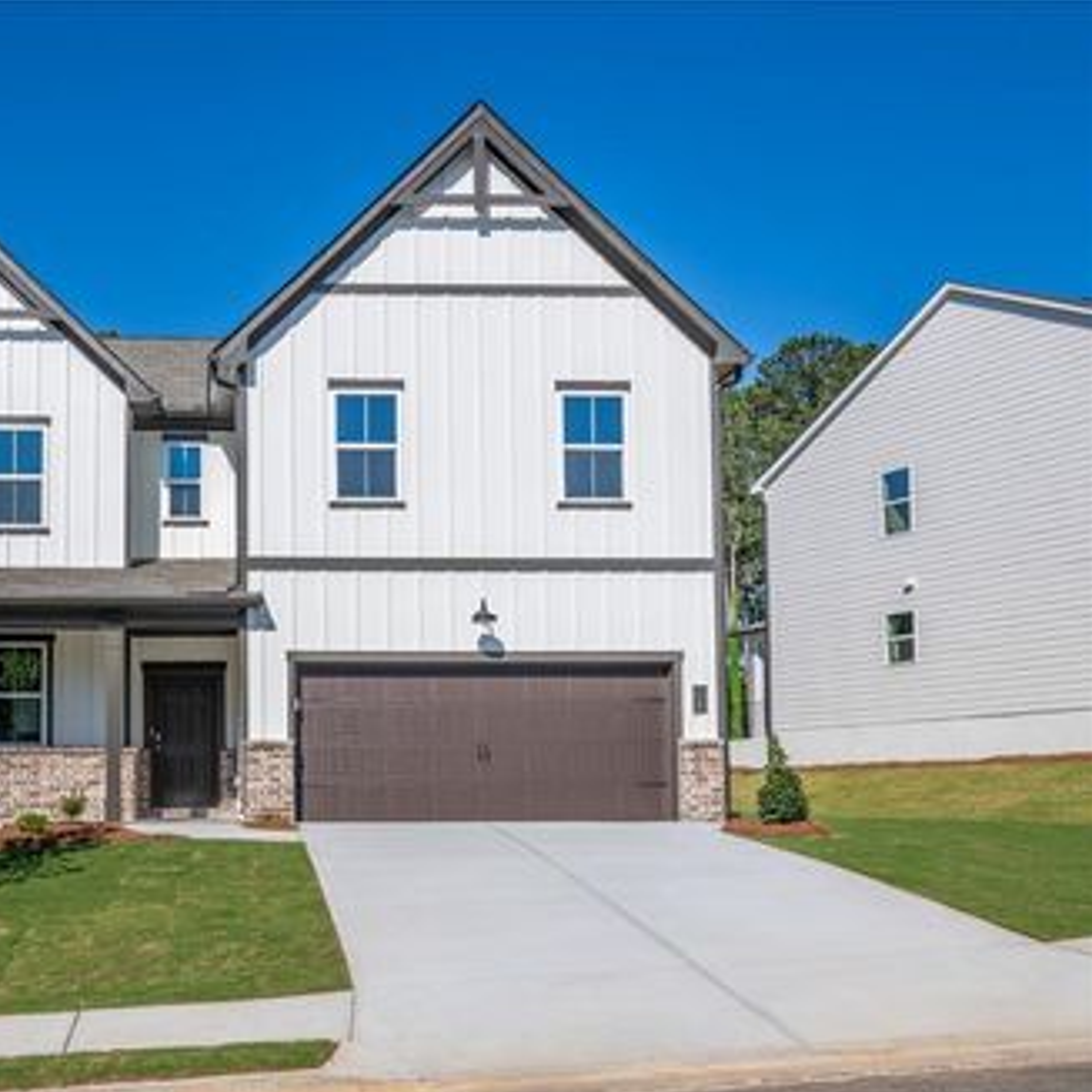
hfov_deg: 41.5
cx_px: 260
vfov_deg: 42.8
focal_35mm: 39
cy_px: 553
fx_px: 1392
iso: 50
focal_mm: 30
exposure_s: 1/320
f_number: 8
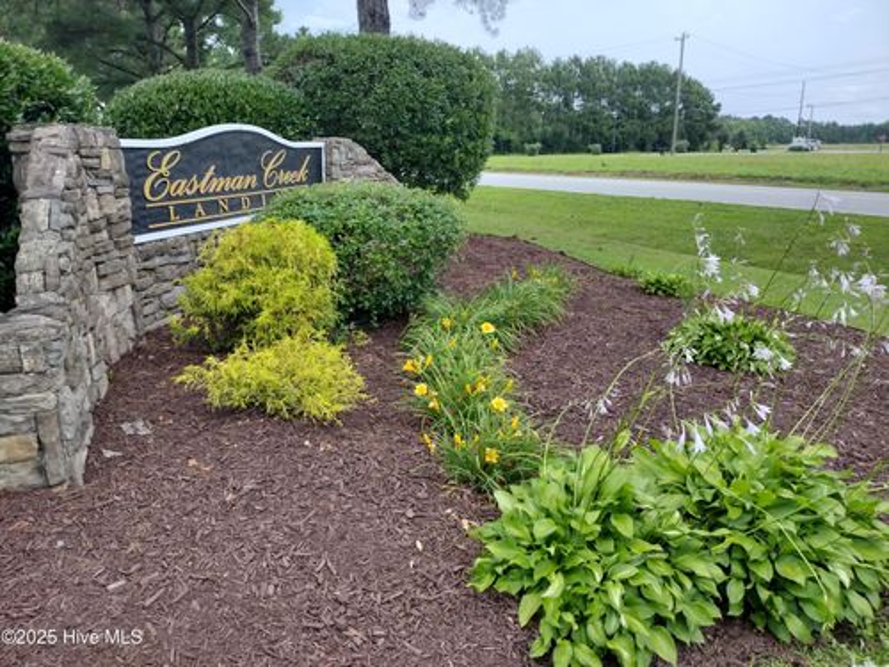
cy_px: 334
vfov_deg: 51.4
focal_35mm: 27
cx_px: 444
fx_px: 693
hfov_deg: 65.3
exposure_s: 1/252
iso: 100
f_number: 1.7
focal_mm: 4.71
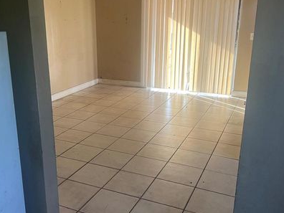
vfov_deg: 36.8
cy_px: 110
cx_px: 126
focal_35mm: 39
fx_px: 320
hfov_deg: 47.8
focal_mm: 5.7
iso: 125
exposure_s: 1/79
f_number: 1.5
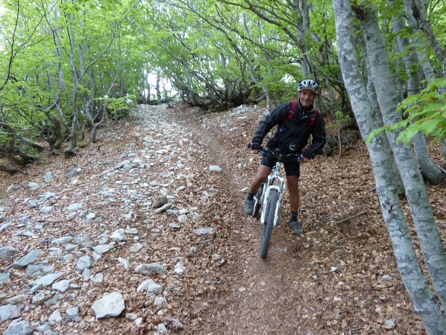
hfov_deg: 69.4
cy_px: 168
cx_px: 223
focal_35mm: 25
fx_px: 322
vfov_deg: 54.9
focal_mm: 4.1
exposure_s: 1/30
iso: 200
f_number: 3.3
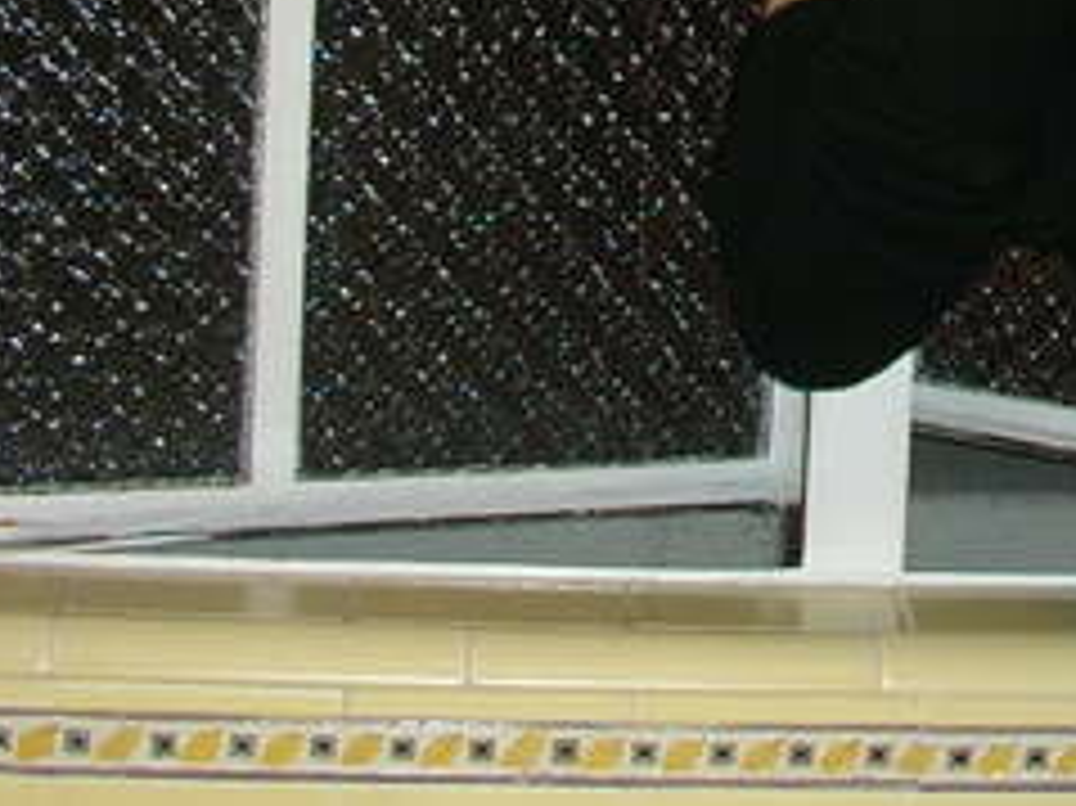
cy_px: -378
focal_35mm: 117
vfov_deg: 12.1
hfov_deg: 16.4
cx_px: 1171
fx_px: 3635
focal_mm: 5.8
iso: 66
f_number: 3
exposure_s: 1/60.1
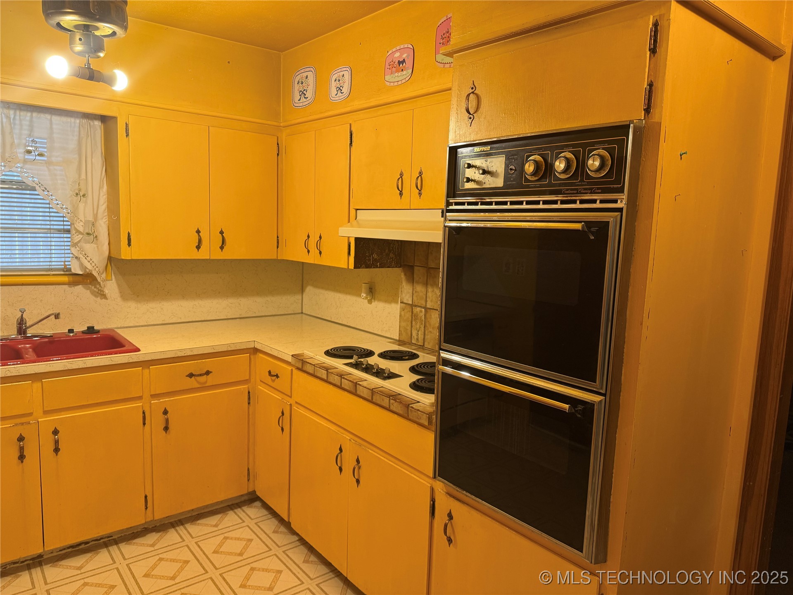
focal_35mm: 24
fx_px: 550
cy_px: 298
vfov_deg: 56.8
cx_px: 396
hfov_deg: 71.6
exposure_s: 1/60
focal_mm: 6.76
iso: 125
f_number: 1.78
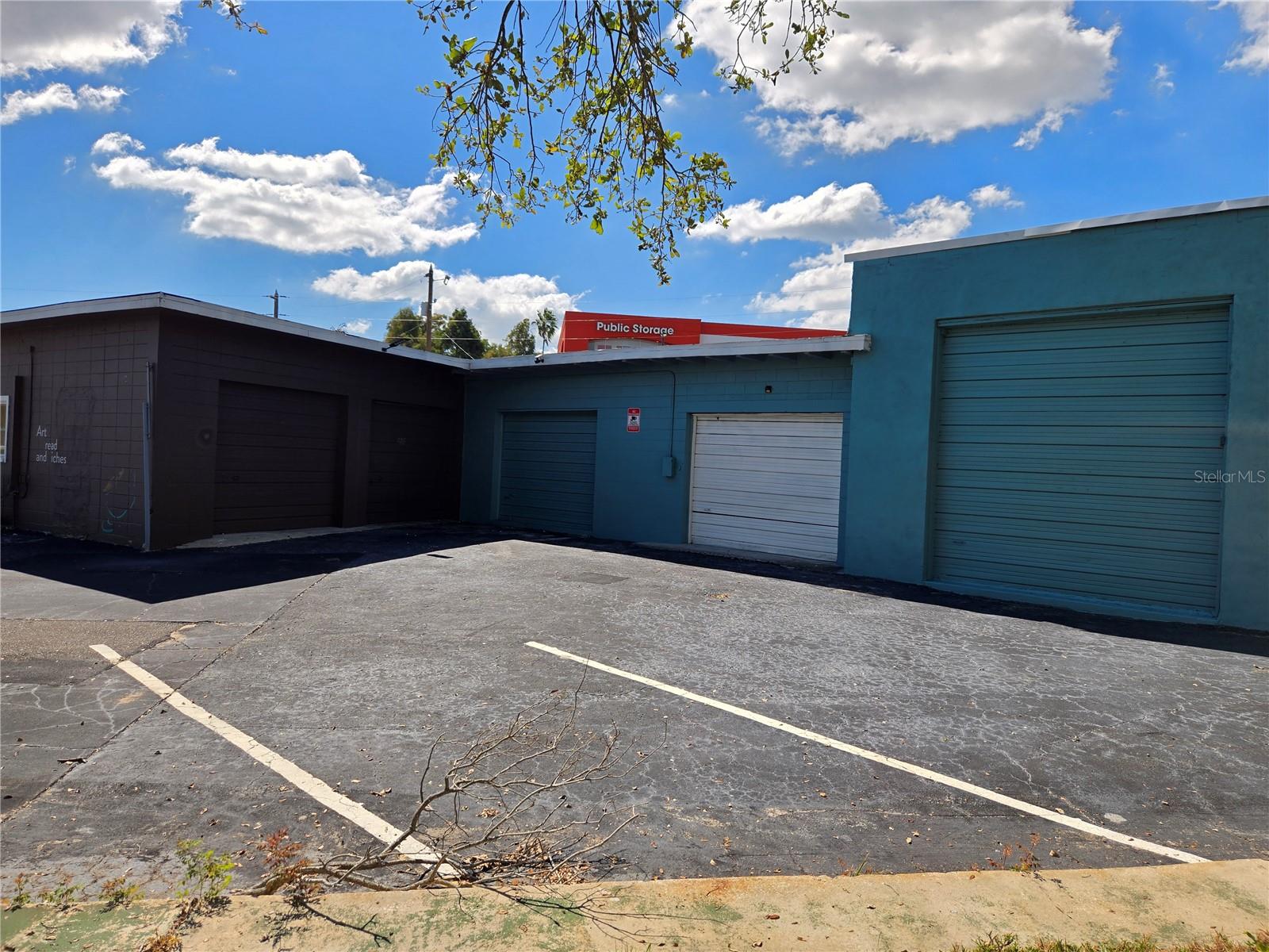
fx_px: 843
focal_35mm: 23
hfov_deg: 73.9
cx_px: 634
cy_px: 476
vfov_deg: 58.9
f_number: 1.8
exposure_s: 1/2384
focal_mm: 5.4
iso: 25
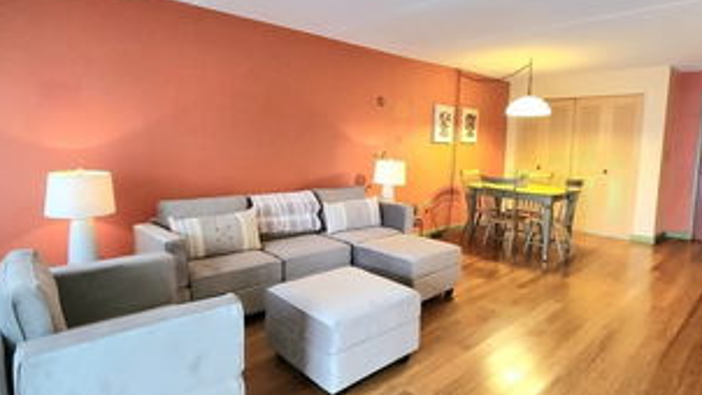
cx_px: 378
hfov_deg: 86.5
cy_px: 188
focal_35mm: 20
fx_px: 372
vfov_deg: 55.9
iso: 320
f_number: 2.2
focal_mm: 2.2
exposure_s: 1/40
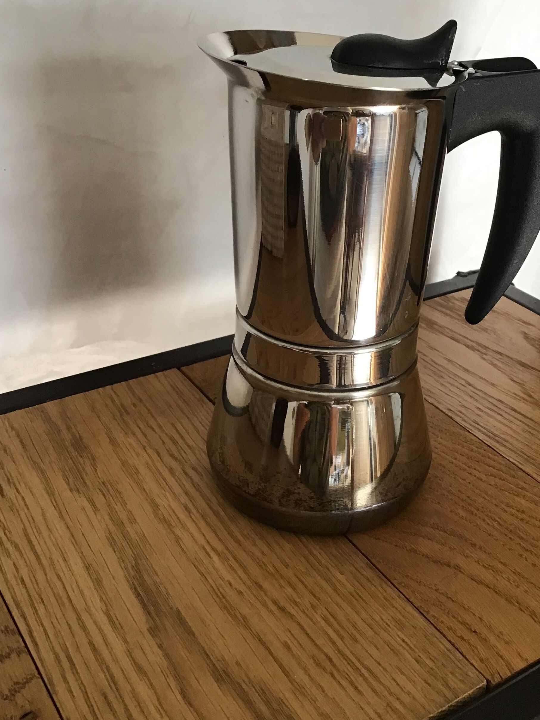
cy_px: 311
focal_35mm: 42
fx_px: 874
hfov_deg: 34.2
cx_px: 336
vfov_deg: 44.7
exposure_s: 1/33
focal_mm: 3.3
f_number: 2.4
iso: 100
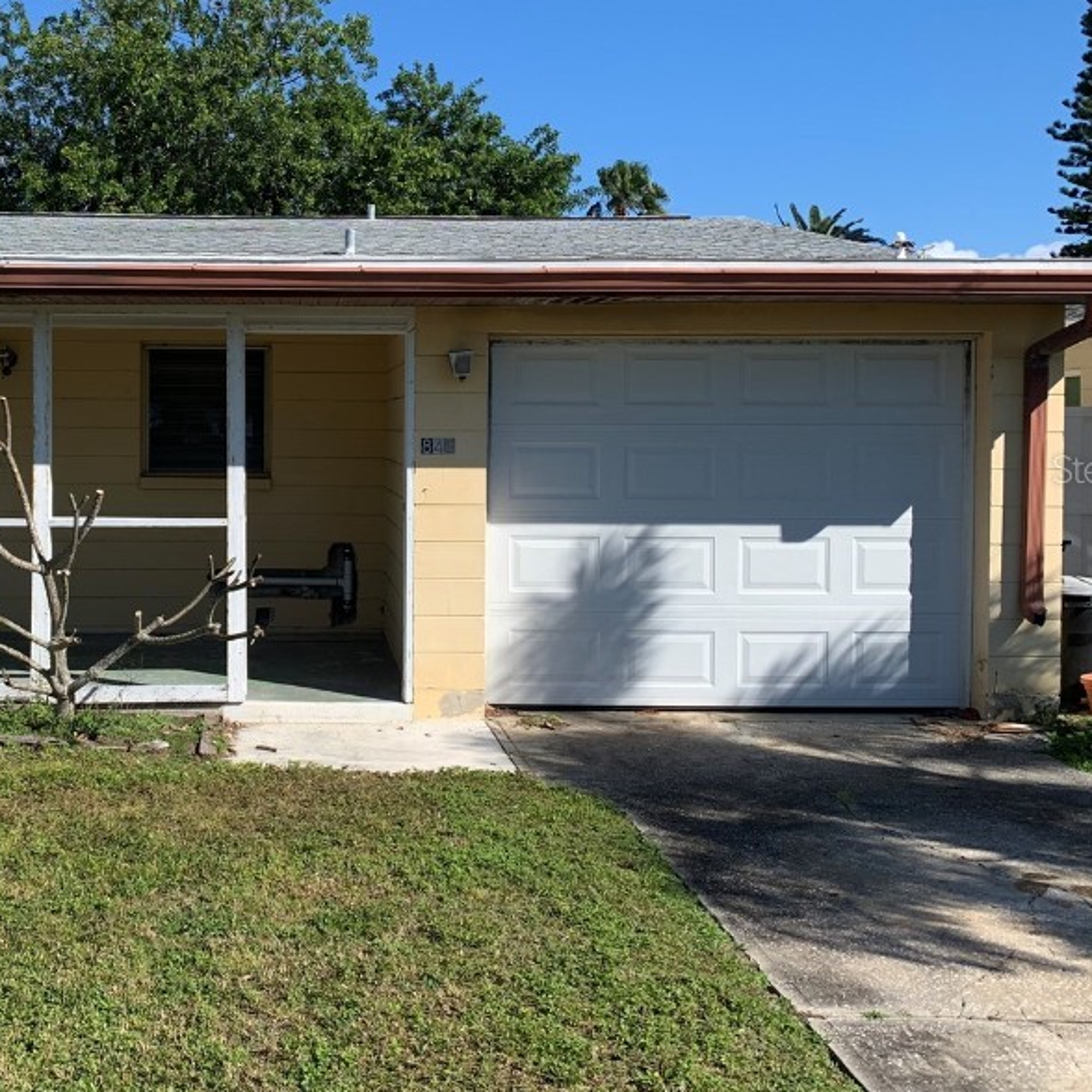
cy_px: 468
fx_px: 1428
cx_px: 277
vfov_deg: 41.8
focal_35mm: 40
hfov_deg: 40.7
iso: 25
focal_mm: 4.25
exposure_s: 1/1992
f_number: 1.8
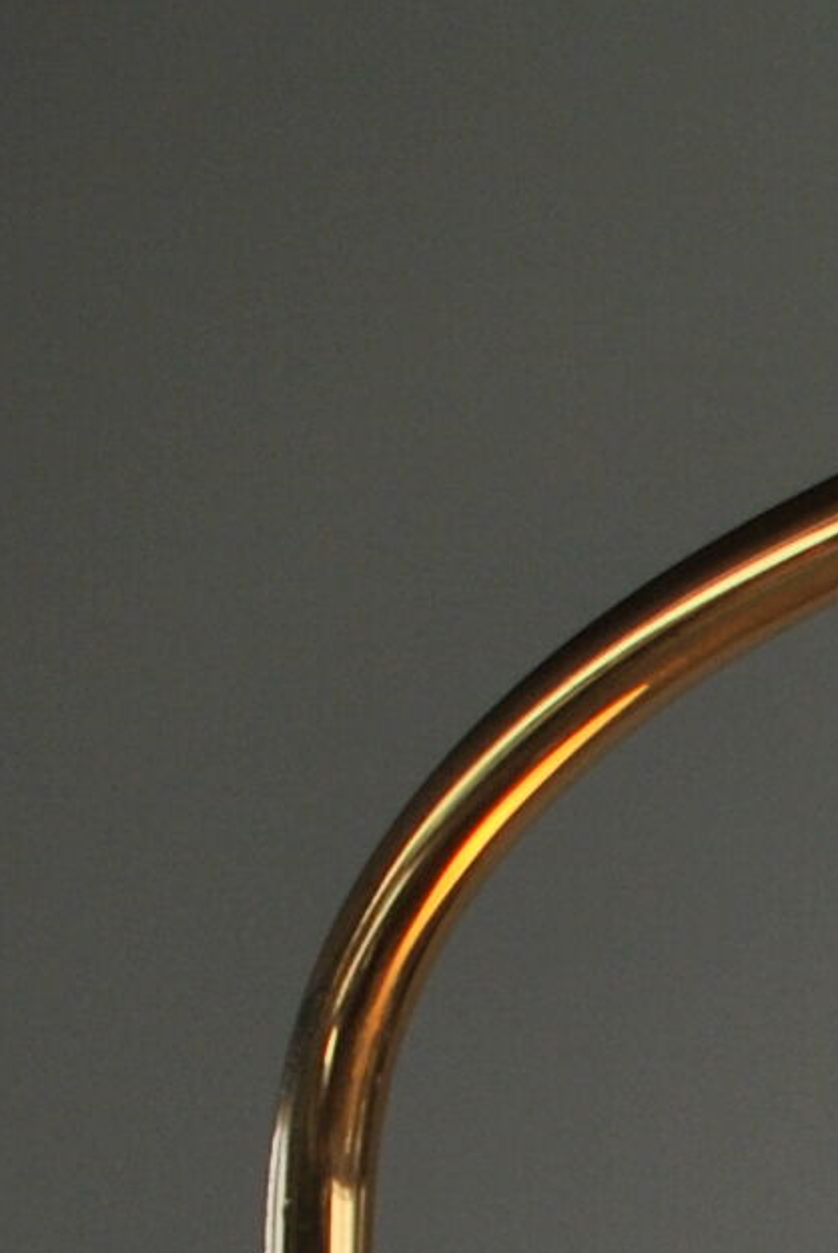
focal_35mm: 223
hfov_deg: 6.0
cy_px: 2853
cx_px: 1648
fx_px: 7769
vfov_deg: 8.5
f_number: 6.3
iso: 100
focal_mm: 24
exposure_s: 1/160
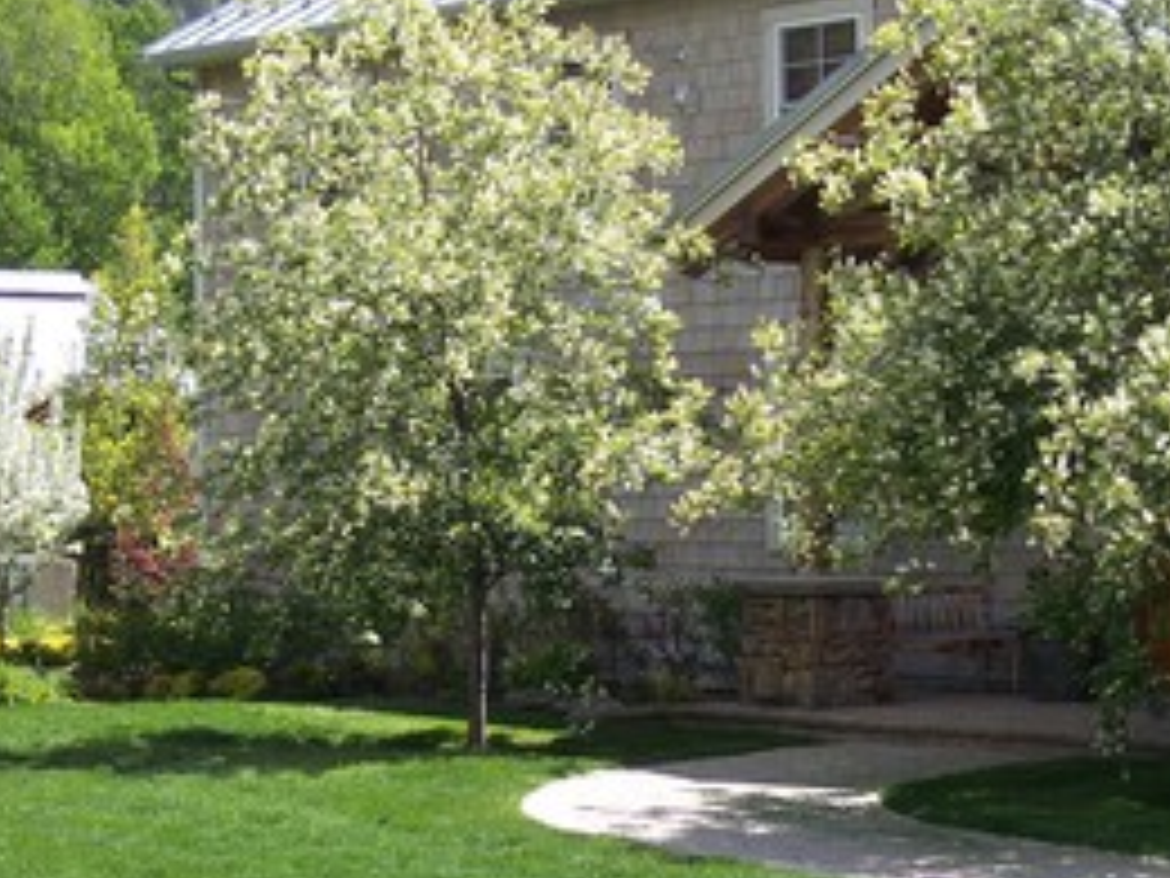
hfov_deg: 19.6
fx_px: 3380
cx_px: 558
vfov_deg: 14.8
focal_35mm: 100
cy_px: 378
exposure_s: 1/350
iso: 100
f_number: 4
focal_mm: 13.3
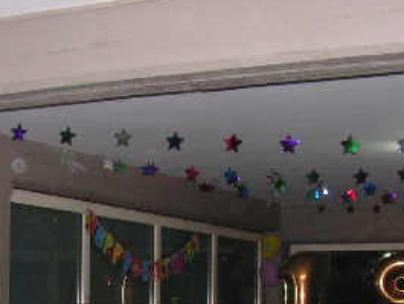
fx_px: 1016
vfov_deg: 16.5
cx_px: 145
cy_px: 336
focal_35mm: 87
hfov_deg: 22.4
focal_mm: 6
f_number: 3.2
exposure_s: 1/40
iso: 200
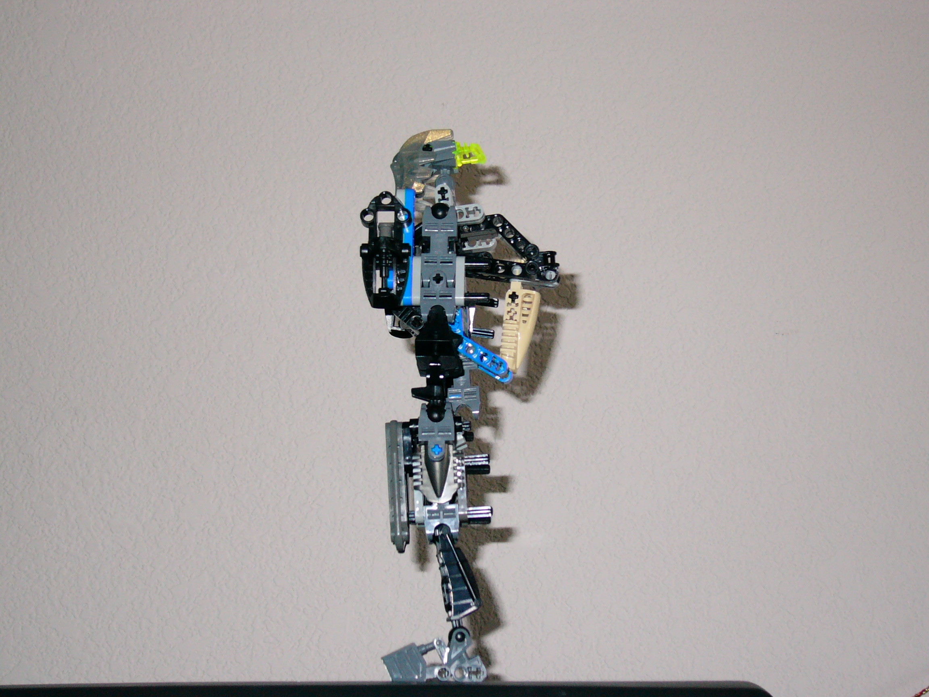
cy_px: 348
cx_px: 464
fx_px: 1610
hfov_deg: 32.2
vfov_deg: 24.4
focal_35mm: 60
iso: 200
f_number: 3.7
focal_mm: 10
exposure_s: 1/60
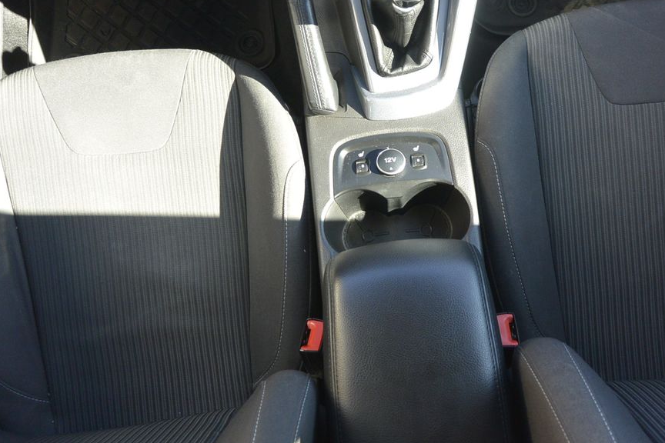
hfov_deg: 58.3
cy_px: 232
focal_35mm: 32
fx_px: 591
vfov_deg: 41.1
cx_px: 392
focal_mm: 10
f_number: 3.5
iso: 200
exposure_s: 1/125
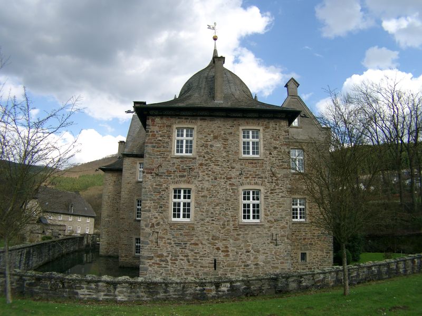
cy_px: 158
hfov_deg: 50.1
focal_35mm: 37
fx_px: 451
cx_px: 211
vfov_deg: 38.7
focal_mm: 7.69
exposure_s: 1/478
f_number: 4
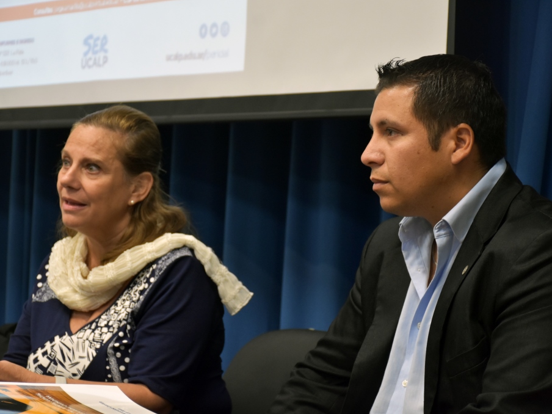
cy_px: 208
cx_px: 273
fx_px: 1954
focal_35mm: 123
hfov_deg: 16.1
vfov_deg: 12.1
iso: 1600
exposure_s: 1/100
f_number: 5
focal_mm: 75
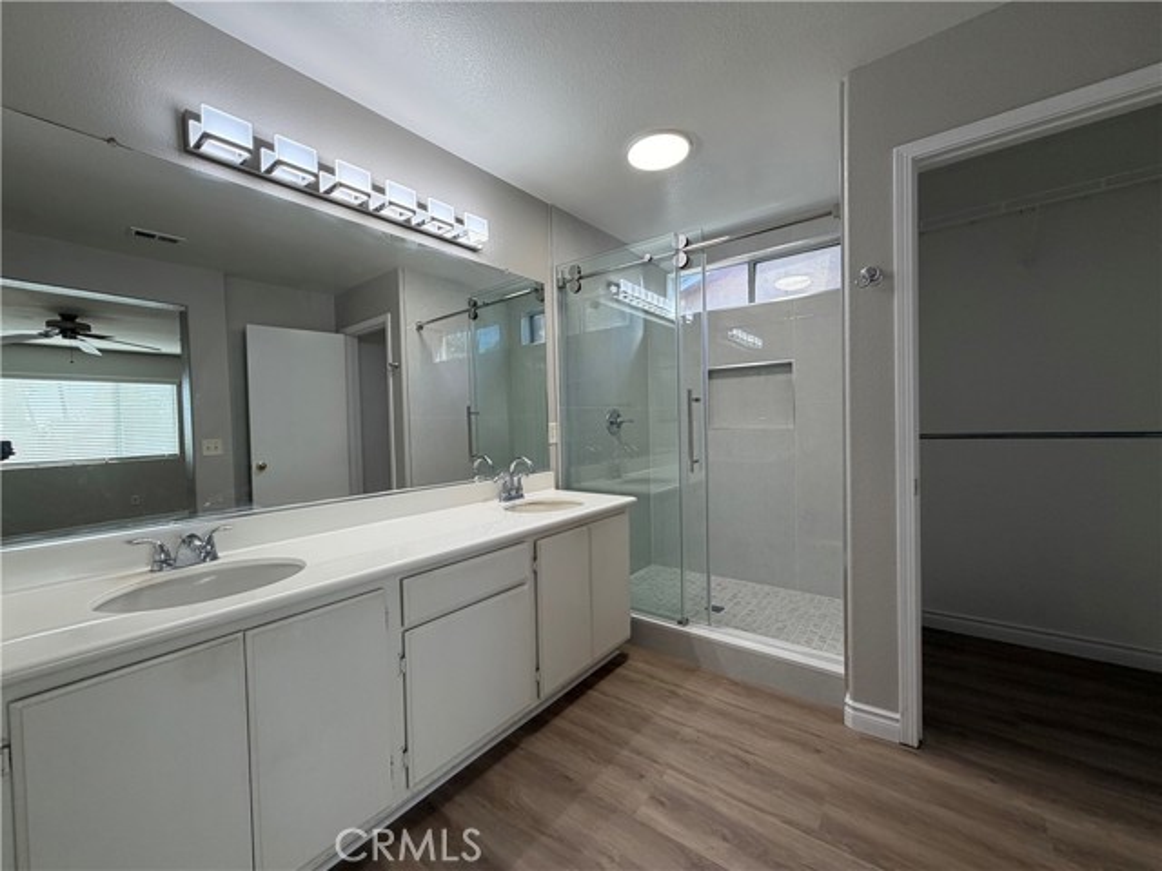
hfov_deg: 102.1
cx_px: 581
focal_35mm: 14
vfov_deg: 85.7
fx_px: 470
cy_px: 436
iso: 80
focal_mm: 2.22
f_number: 2.2
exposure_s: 1/121
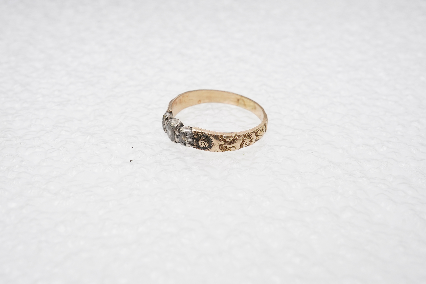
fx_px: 532
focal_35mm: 45
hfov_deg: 43.6
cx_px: 213
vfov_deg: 29.9
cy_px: 142
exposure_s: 1/125
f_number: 20
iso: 500
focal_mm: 30
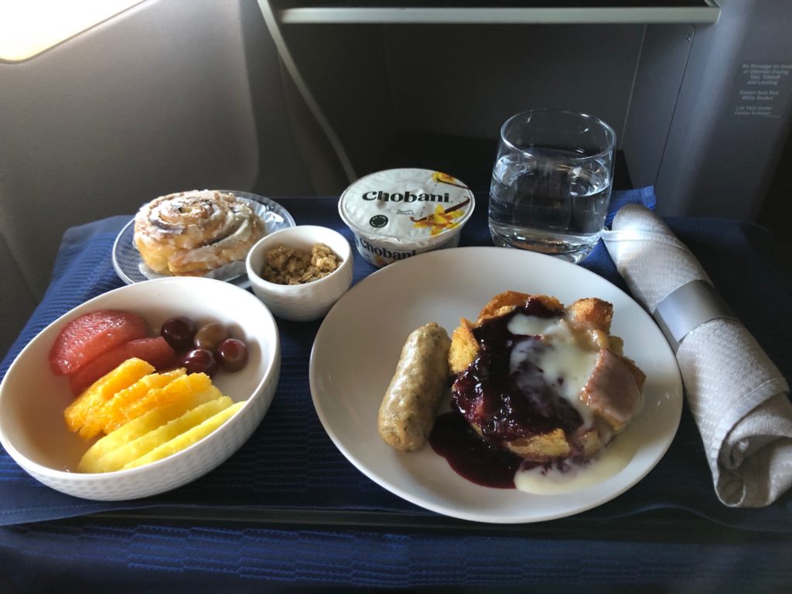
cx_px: 396
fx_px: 641
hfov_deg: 63.4
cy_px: 297
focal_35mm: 28
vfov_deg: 49.7
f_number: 1.8
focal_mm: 4
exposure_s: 1/8
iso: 100
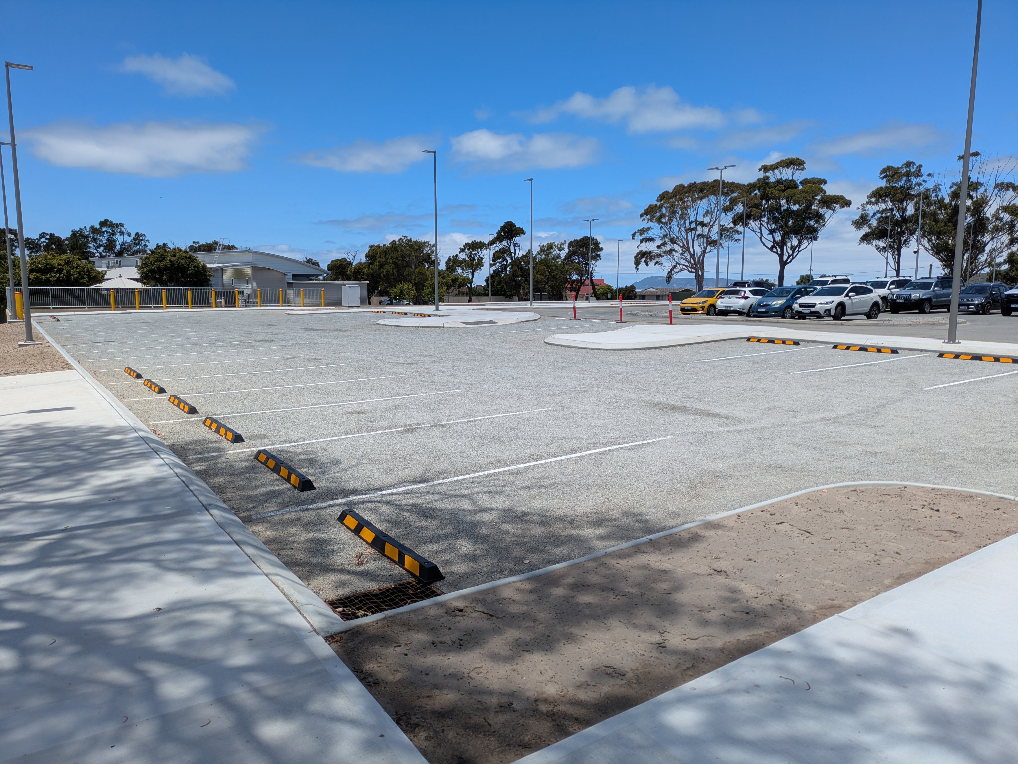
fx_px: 736
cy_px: 382
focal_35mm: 25
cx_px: 509
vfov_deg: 54.9
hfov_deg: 69.4
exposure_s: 1/2294
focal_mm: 5.43
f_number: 1.89
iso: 45
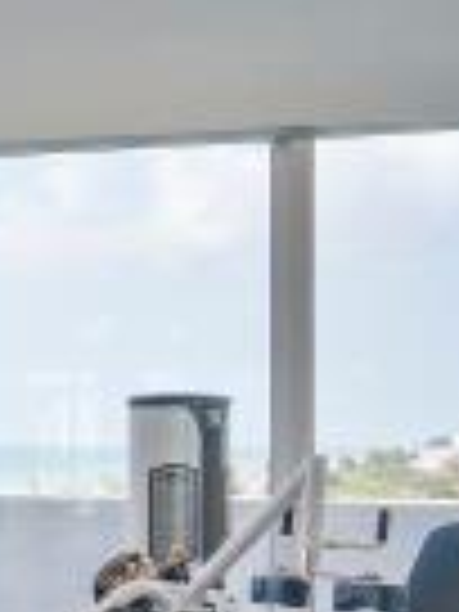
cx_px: -1408
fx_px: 2369
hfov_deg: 7.5
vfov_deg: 14.7
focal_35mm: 134
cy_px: 403
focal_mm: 19
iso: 640
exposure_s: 1/80
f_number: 10
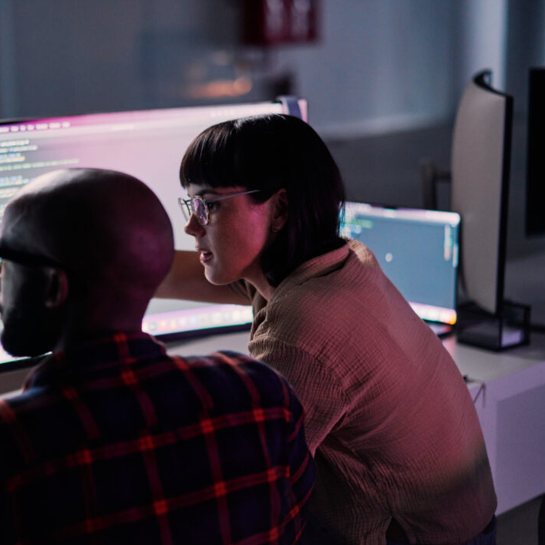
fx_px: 1265
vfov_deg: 24.3
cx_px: 158
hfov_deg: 24.1
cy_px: 275
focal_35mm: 71
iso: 800
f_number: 1.8
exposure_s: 1/60
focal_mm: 55
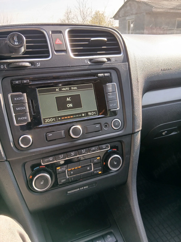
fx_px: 181
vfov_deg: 67.3
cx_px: 90
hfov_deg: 53.1
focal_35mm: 26
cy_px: 121
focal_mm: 3.98
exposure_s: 1/50.3
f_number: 1.8
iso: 40
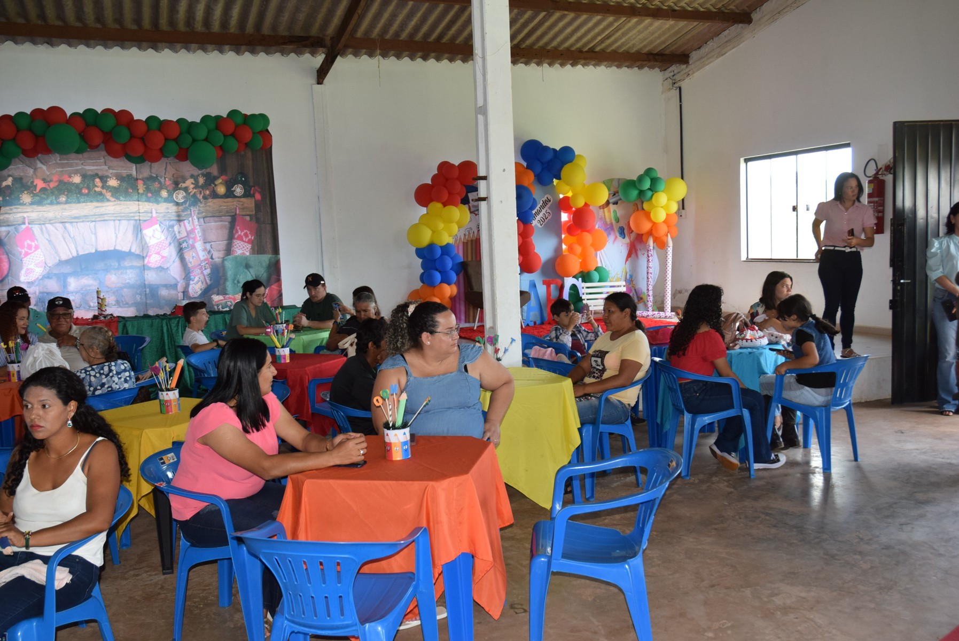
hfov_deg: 57.2
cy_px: 320
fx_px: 880
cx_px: 480
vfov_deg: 40.0
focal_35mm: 33
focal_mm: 22
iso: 800
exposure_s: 1/125
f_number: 5.6
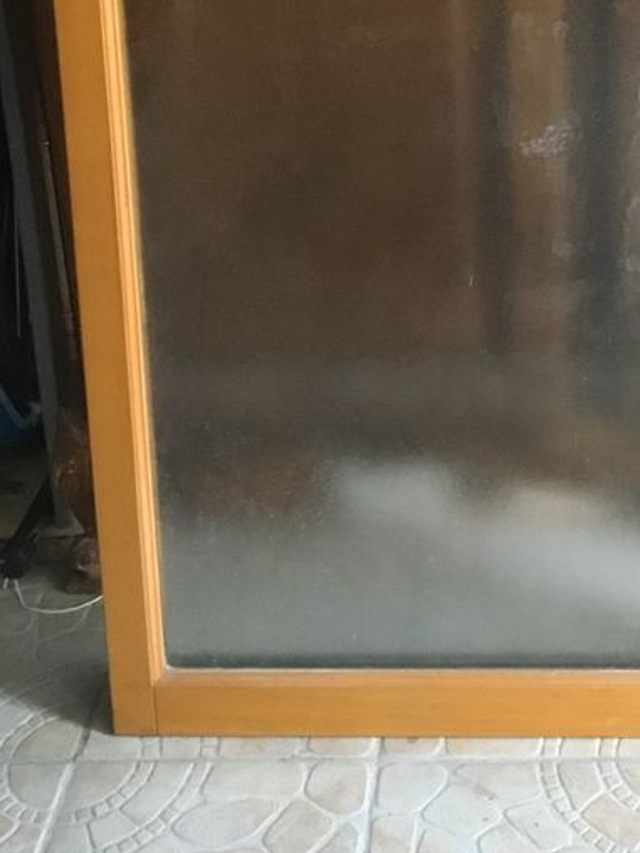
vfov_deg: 30.2
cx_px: 507
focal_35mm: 61
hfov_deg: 23.7
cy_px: 77
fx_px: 1504
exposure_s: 1/17
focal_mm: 3.3
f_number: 2.4
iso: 250
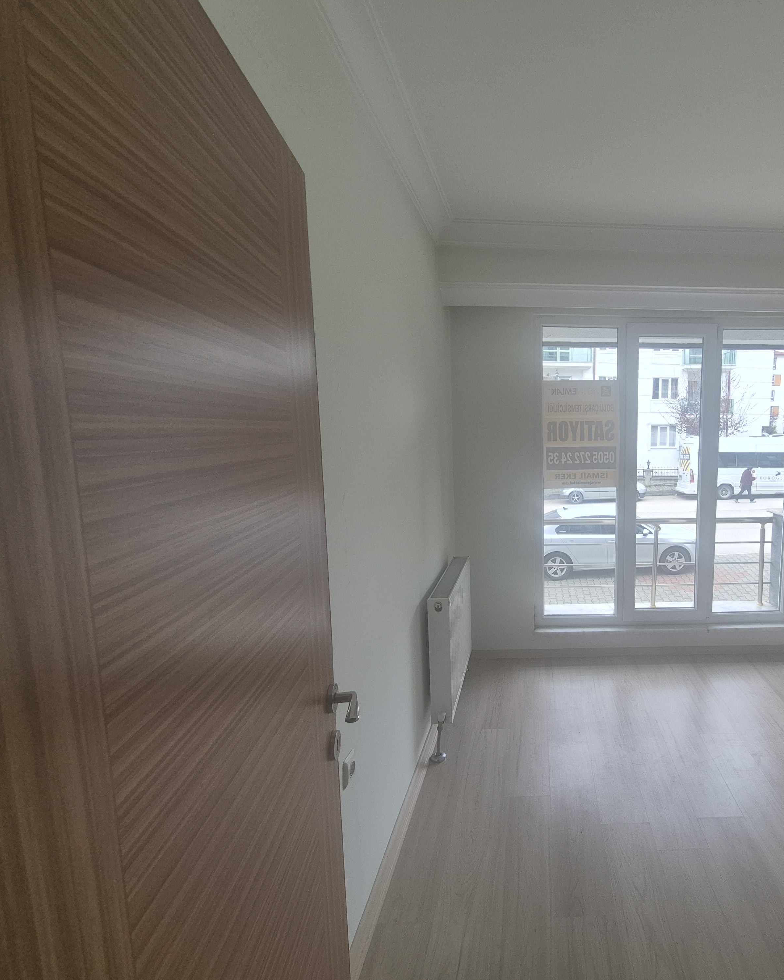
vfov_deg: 89.6
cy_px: 489
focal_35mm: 17
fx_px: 493
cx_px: 571
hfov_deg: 72.6
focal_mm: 1.74
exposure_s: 1/114
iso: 50
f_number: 2.2
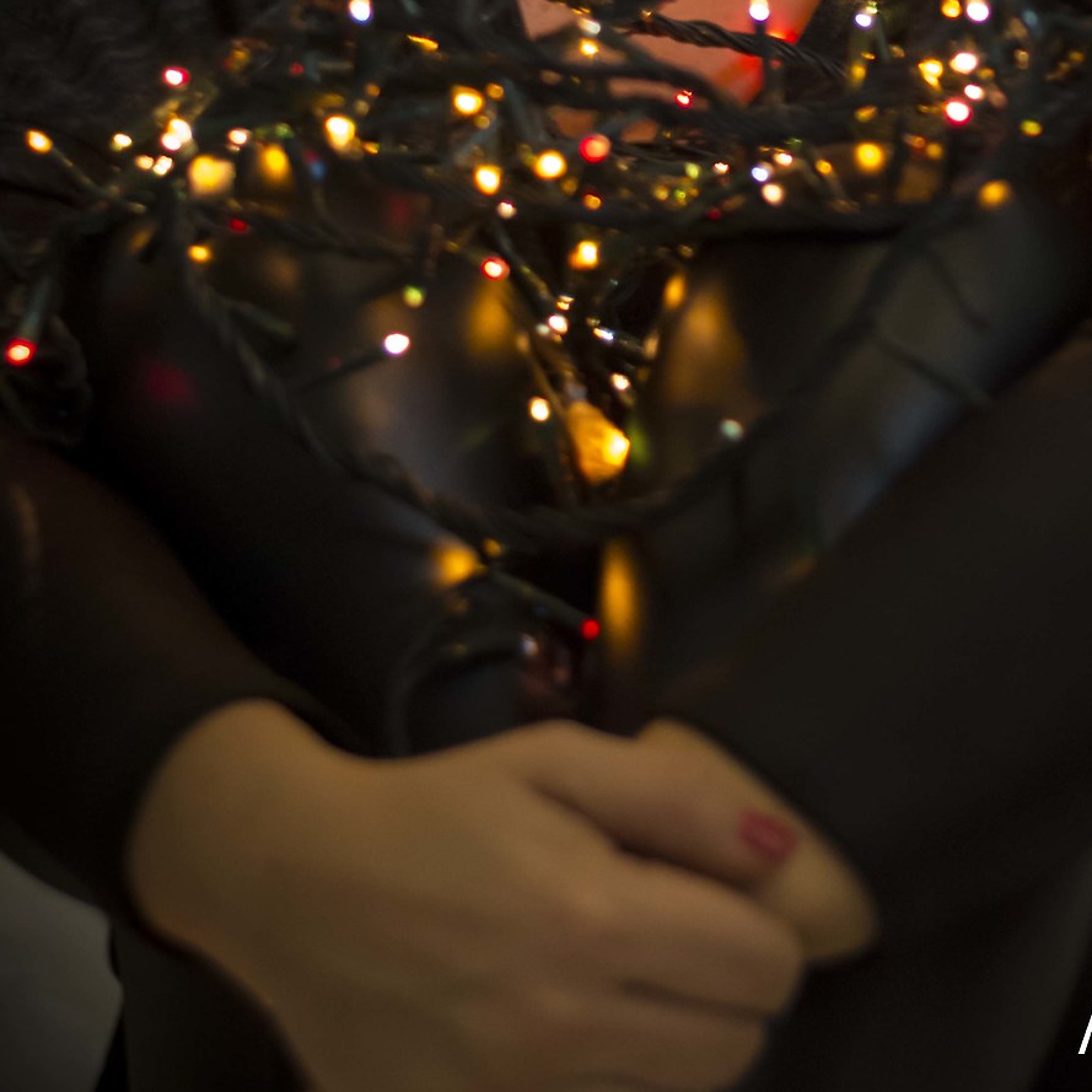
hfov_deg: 10.1
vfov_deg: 10.1
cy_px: 66
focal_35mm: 172
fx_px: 6139
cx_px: 794
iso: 3200
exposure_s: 1/20
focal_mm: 50
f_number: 2.2
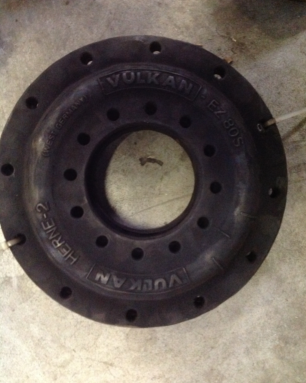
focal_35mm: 37
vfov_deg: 49.1
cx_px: 153
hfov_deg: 40.1
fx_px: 419
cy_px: 181
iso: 800
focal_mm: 4.28
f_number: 2.4
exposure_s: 1/17
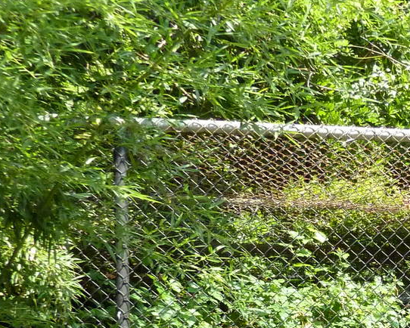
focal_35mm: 72
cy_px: 408
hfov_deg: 23.1
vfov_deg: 19.8
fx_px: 874
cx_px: 546
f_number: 3.3
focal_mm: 4.1
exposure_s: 1/500
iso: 320
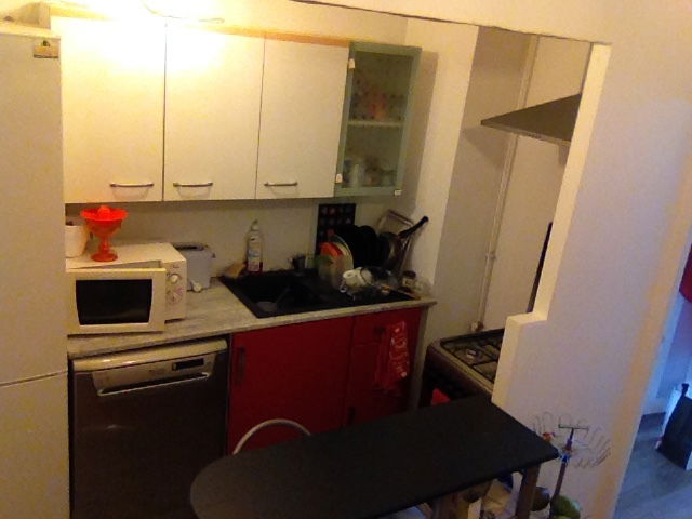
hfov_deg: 52.6
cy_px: 260
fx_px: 700
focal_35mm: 35
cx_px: 346
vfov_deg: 40.7
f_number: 2.4
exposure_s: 1/60
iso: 200
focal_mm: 1.85
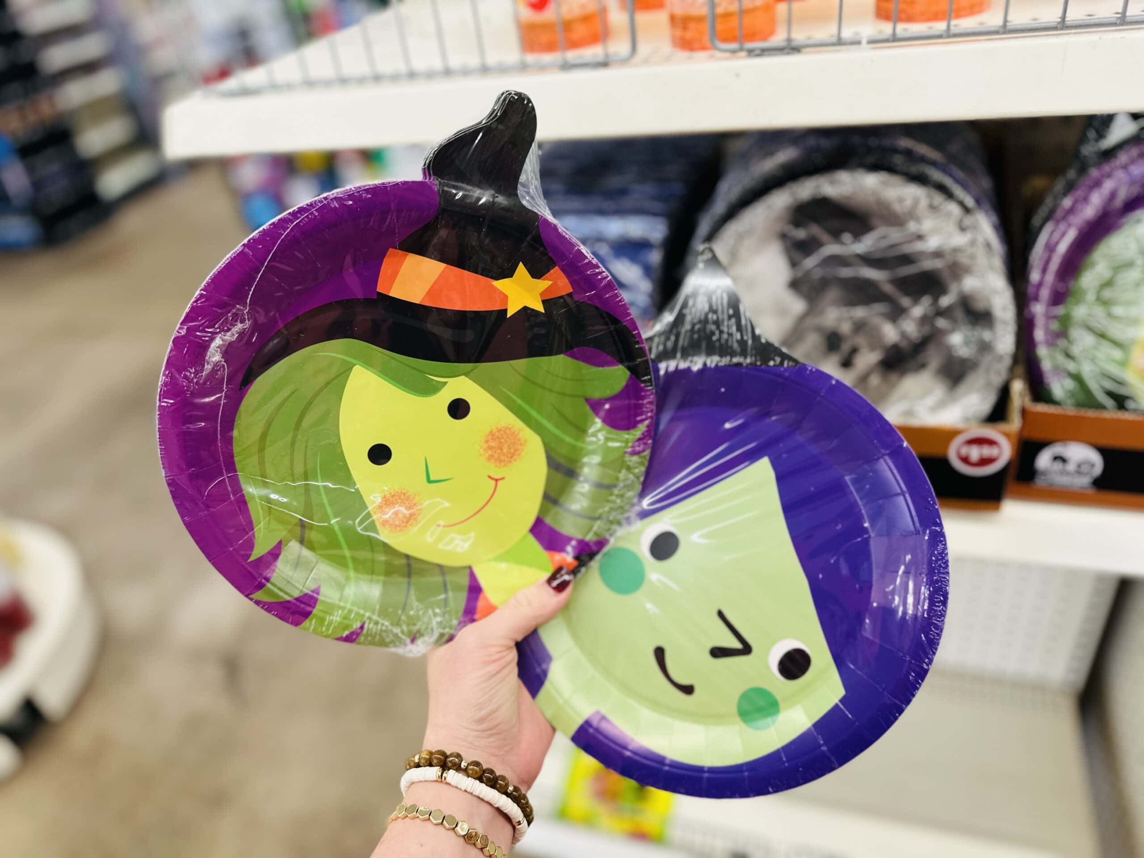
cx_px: 572
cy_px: 429
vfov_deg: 56.8
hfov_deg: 71.6
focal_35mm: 24
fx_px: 793
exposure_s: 1/60
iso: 160
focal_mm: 6.86
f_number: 1.78
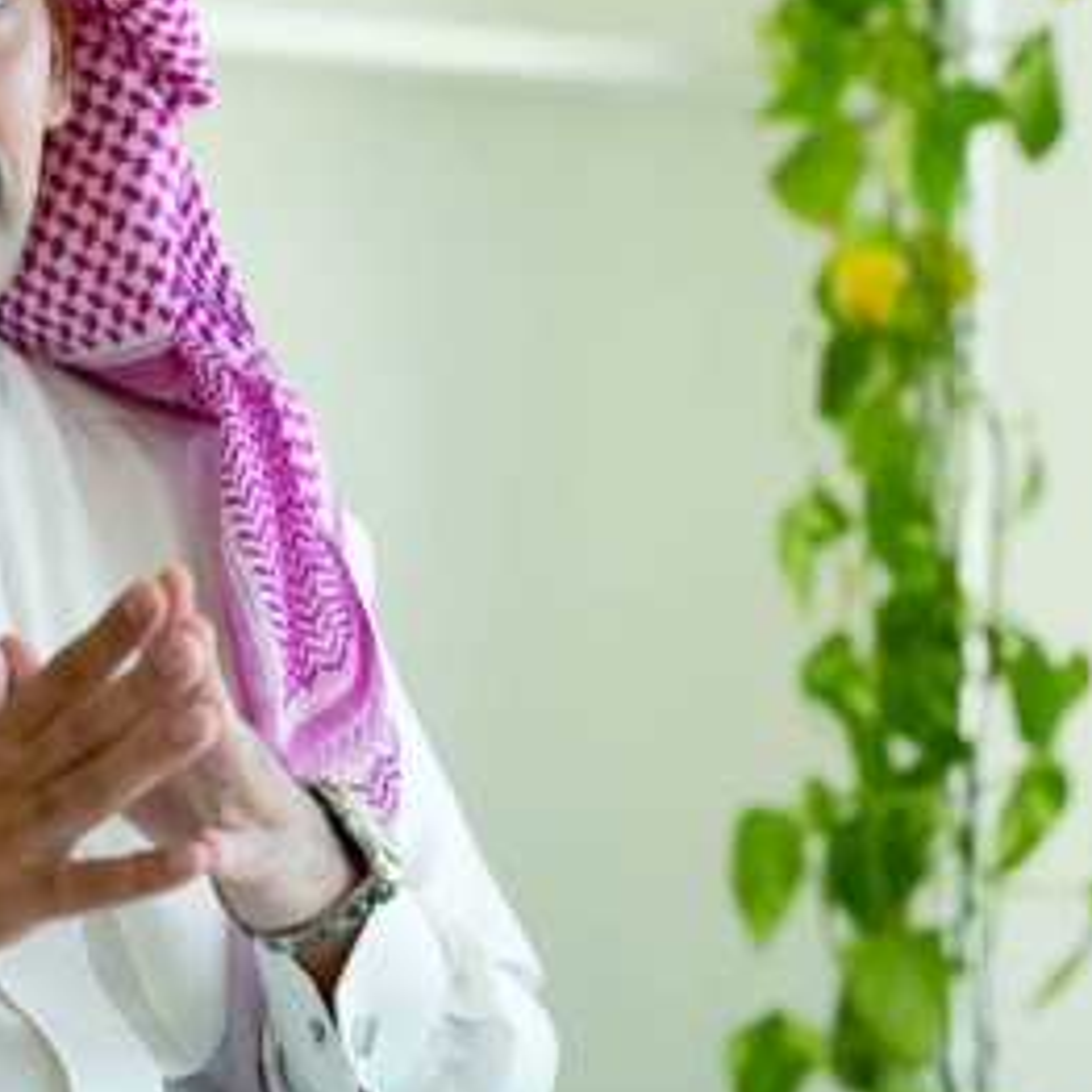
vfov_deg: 12.8
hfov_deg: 12.7
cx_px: 138
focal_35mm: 136
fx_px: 4854
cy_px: 306
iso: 250
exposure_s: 1/200
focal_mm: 70
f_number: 2.8
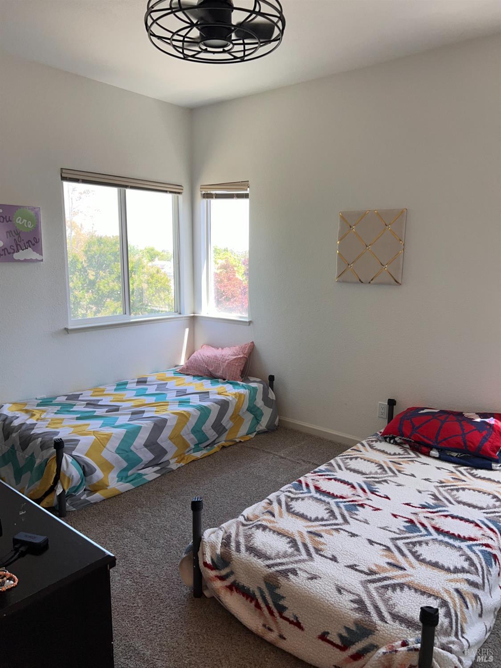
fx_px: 502
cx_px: 250
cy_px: 334
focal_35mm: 26
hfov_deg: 53.1
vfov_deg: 67.3
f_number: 1.5
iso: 32
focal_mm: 5.7
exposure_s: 1/248
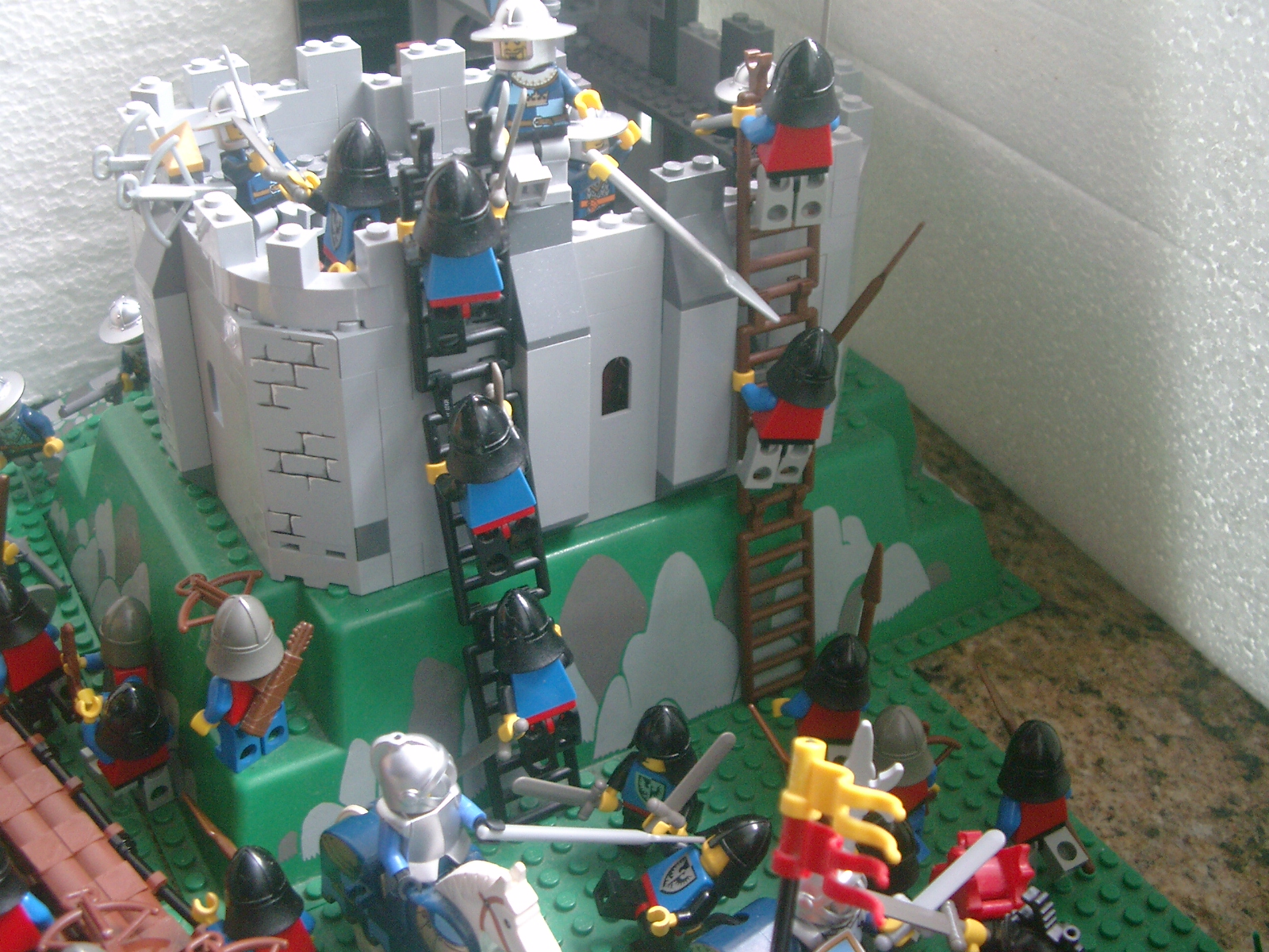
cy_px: 476
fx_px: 1356
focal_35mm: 37
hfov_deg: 50.1
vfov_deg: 38.7
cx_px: 634
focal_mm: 7.6
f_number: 2.6
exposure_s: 1/50
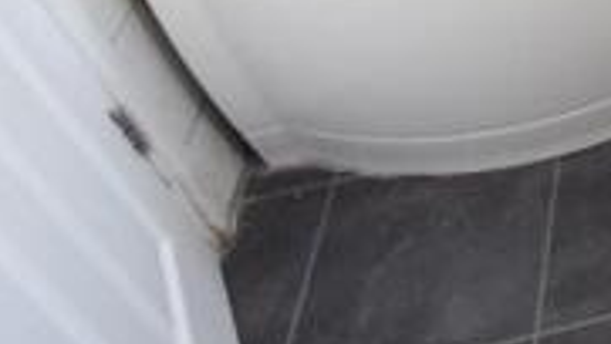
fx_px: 1102
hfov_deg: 22.0
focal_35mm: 68
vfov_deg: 14.8
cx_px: 1043
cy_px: -332
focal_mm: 12
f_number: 4
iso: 1600
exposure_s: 1/60
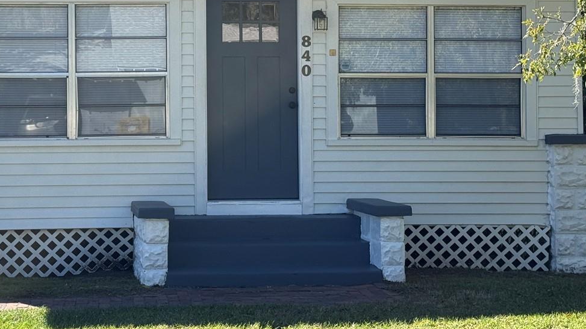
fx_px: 1336
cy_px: 64
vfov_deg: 14.0
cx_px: 188
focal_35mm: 86
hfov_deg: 24.6
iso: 100
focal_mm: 6.76
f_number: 1.78
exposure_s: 1/2667
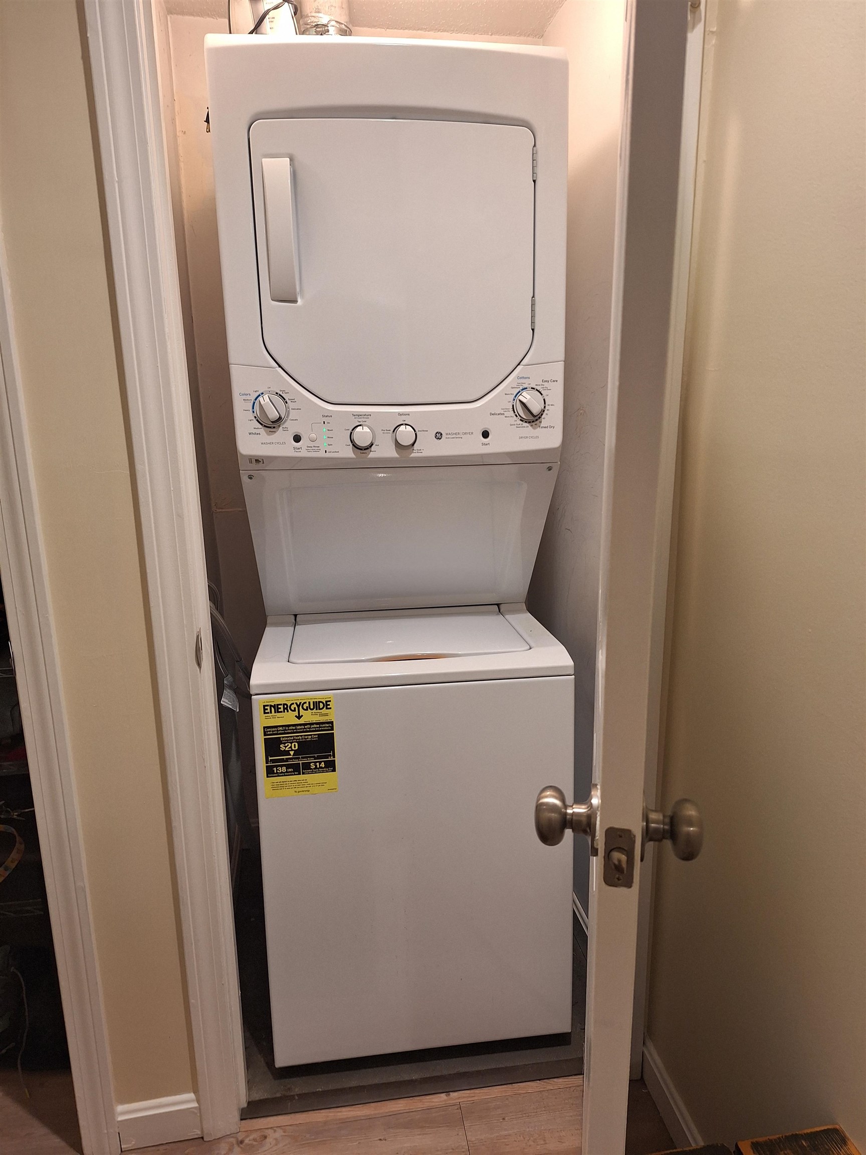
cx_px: 433
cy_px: 578
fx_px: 767
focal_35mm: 23
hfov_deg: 58.9
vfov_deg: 73.9
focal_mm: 5.54
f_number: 1.8
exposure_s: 1/40
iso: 125
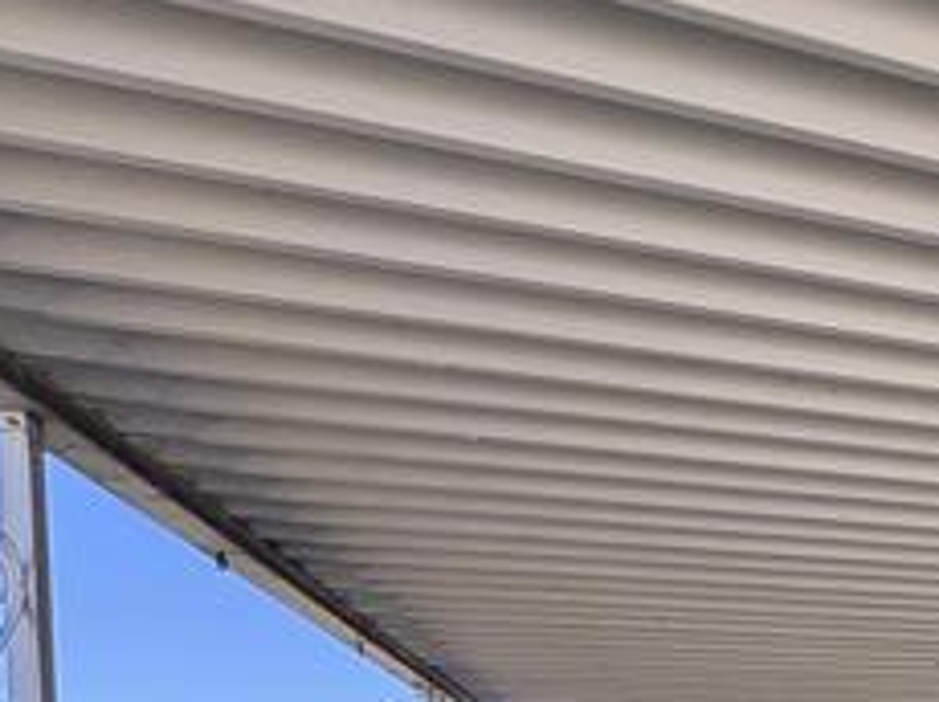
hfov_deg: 32.2
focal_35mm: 39
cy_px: 902
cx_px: 1294
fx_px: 1057
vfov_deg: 29.8
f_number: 2.2
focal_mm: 2.22
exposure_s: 1/163
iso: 40
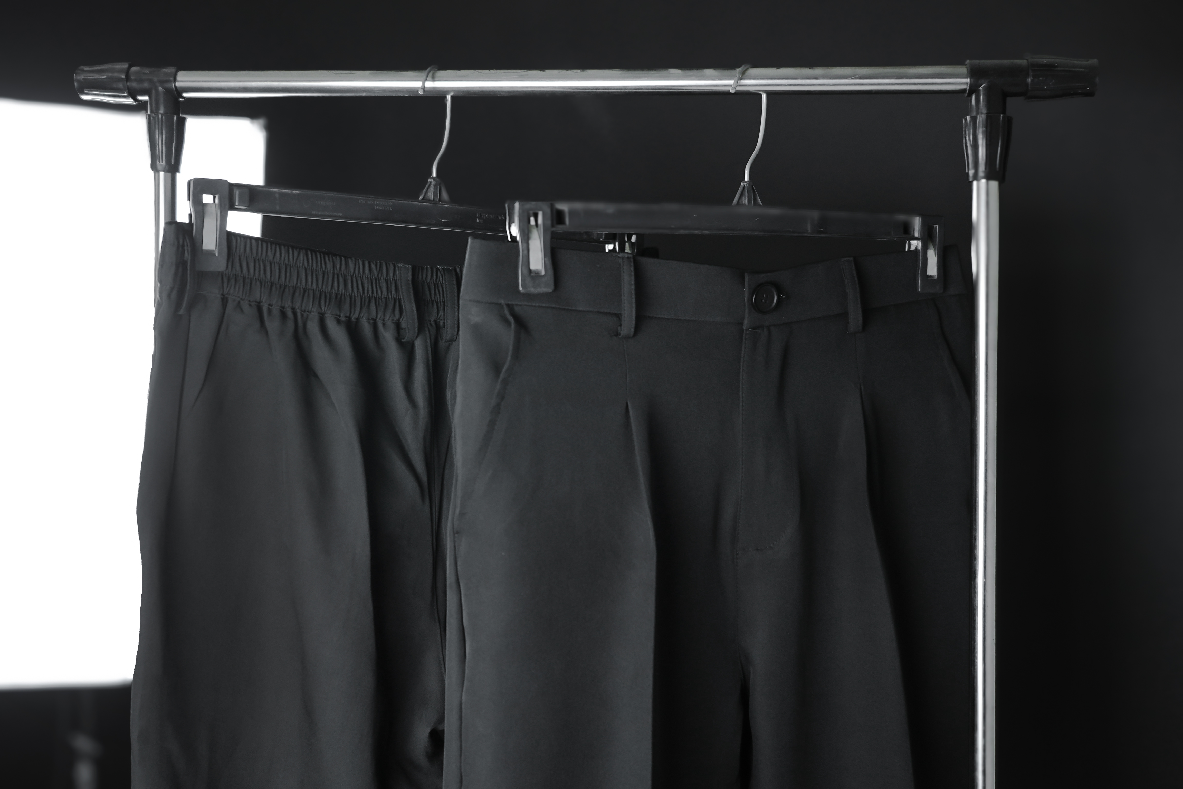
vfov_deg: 36.9
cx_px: 592
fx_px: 1183
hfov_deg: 53.1
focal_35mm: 36
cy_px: 394
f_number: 1.8
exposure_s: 1/200
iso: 160
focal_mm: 24
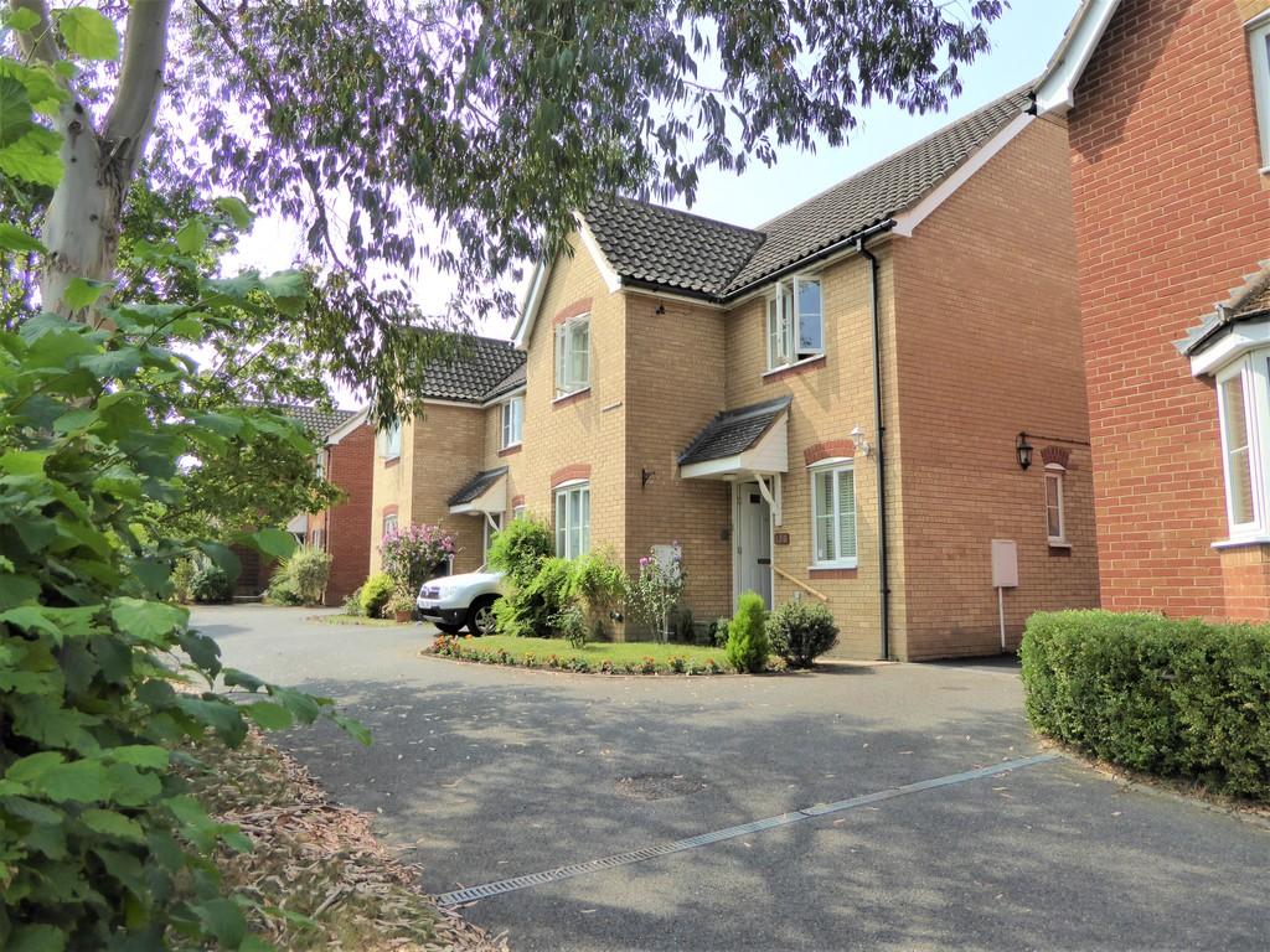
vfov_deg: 56.8
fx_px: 881
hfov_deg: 71.6
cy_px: 476
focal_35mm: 24
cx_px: 635
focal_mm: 4.3
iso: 200
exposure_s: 1/800
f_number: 3.5
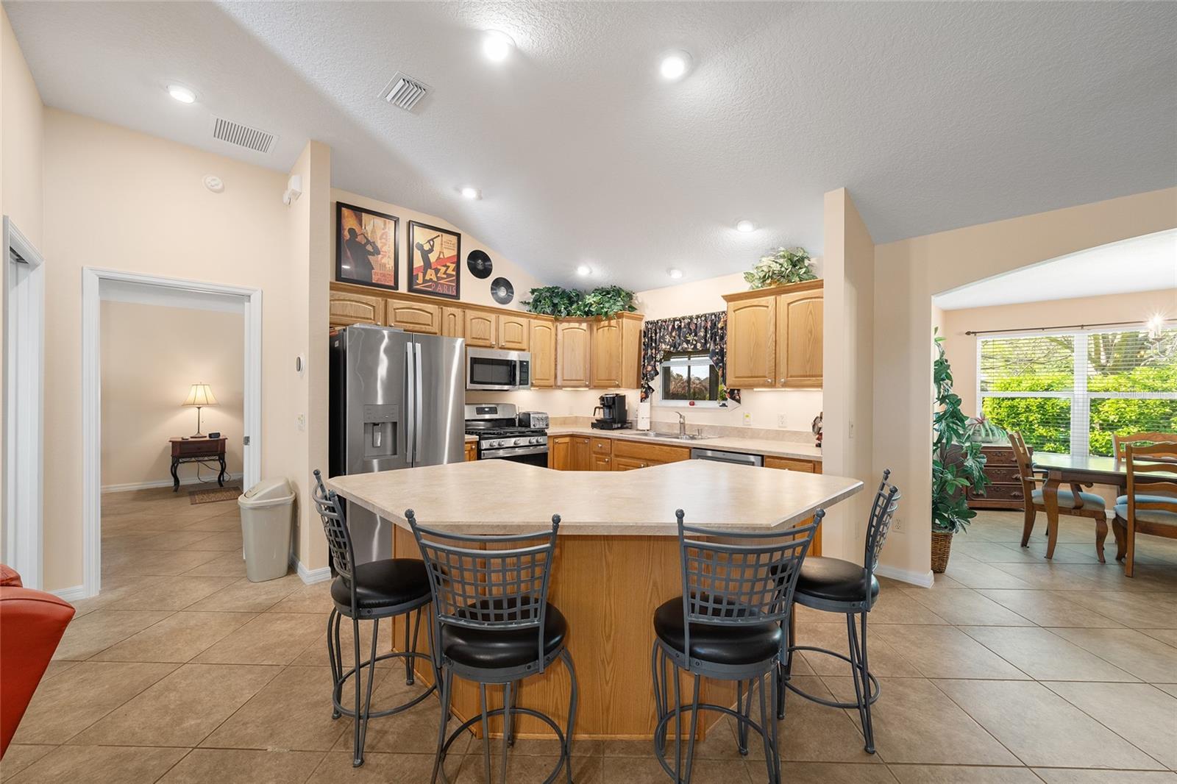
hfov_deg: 104.3
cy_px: 392
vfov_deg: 81.2
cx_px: 588
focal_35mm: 14
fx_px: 458
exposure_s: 1/6
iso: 500
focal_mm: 14
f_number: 8
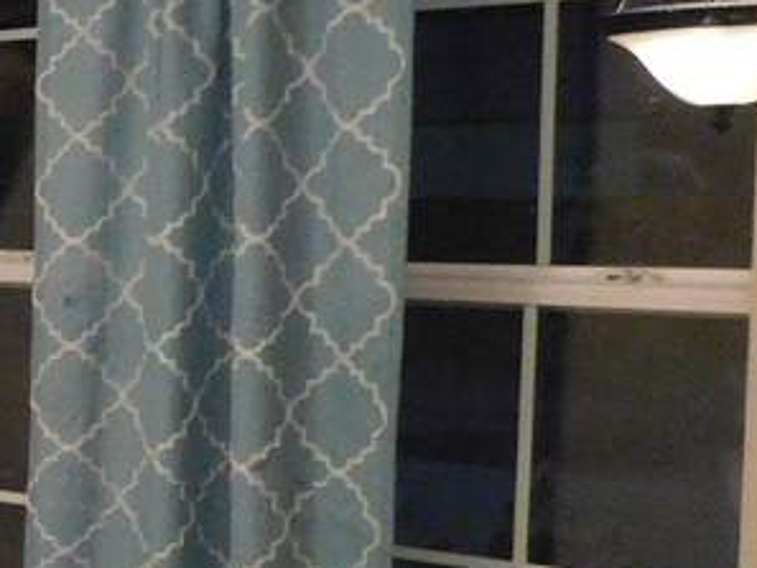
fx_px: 2166
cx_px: -714
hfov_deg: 15.9
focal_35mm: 99
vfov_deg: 14.9
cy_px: 359
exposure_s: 1/8
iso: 450
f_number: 3
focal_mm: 4
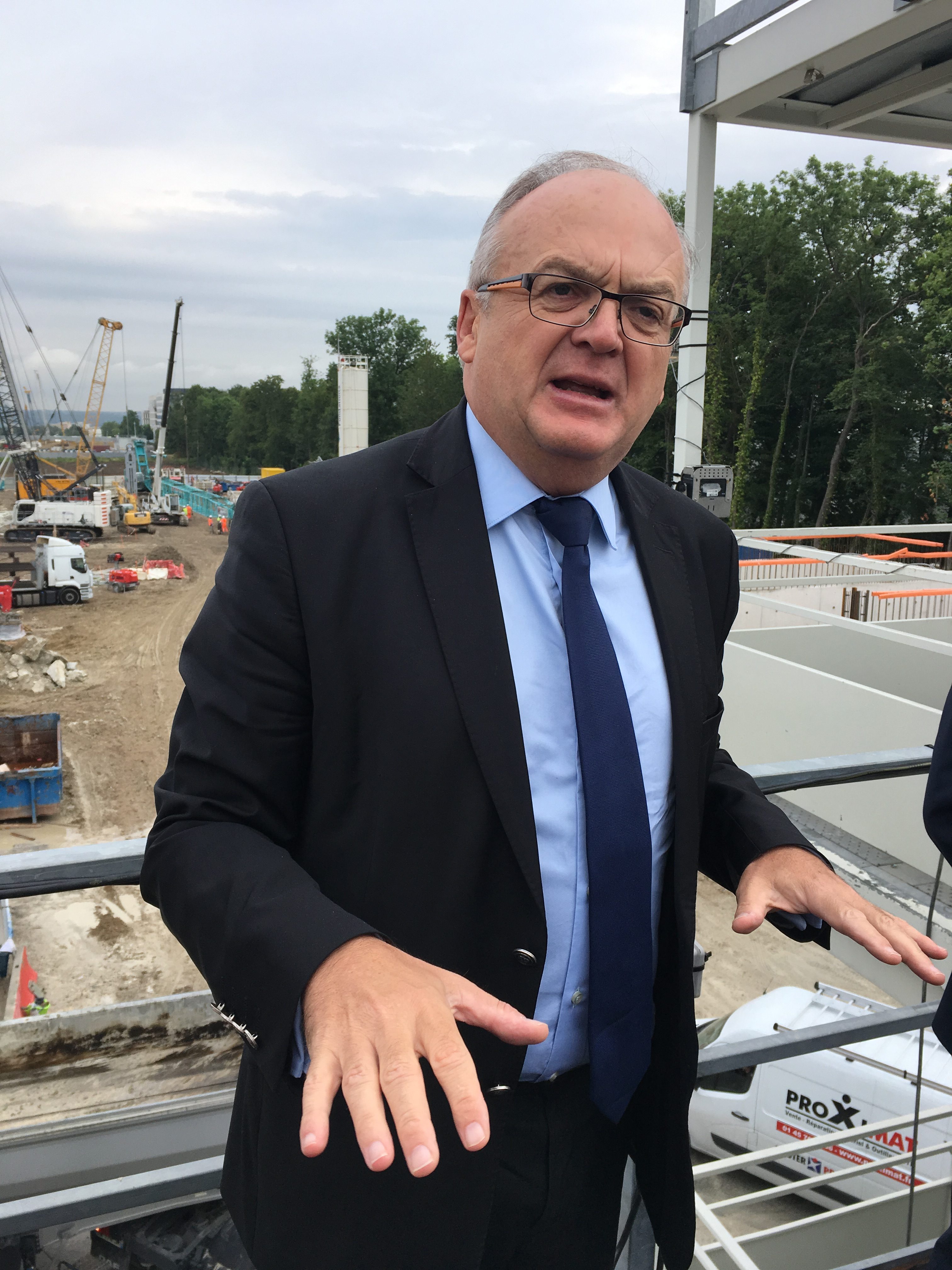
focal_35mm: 29
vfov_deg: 61.7
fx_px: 1063
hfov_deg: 48.2
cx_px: 476
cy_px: 635
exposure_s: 1/705
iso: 25
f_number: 2.2
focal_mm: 4.15
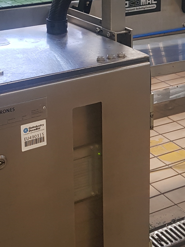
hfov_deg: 22.0
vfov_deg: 27.6
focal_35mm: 66
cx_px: 46
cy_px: -2
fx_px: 470
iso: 160
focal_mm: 4.3
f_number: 1.7
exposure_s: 1/33
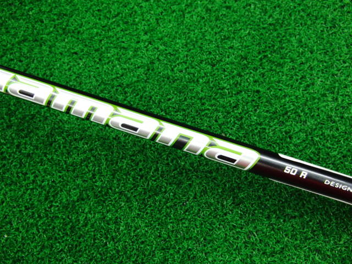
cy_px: 132
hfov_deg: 50.1
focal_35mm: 37
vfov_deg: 38.7
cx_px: 176
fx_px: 376
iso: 400
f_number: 3.6
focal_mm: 6.42
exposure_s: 1/40
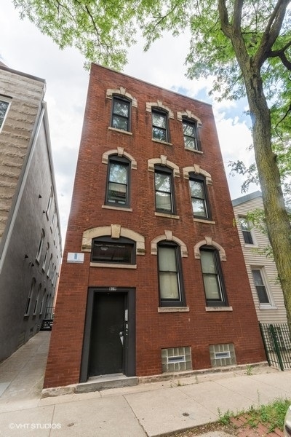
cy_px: 218
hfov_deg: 73.7
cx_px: 146
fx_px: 194
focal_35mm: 16
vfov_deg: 96.7
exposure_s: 1/200
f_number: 8
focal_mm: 16
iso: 320
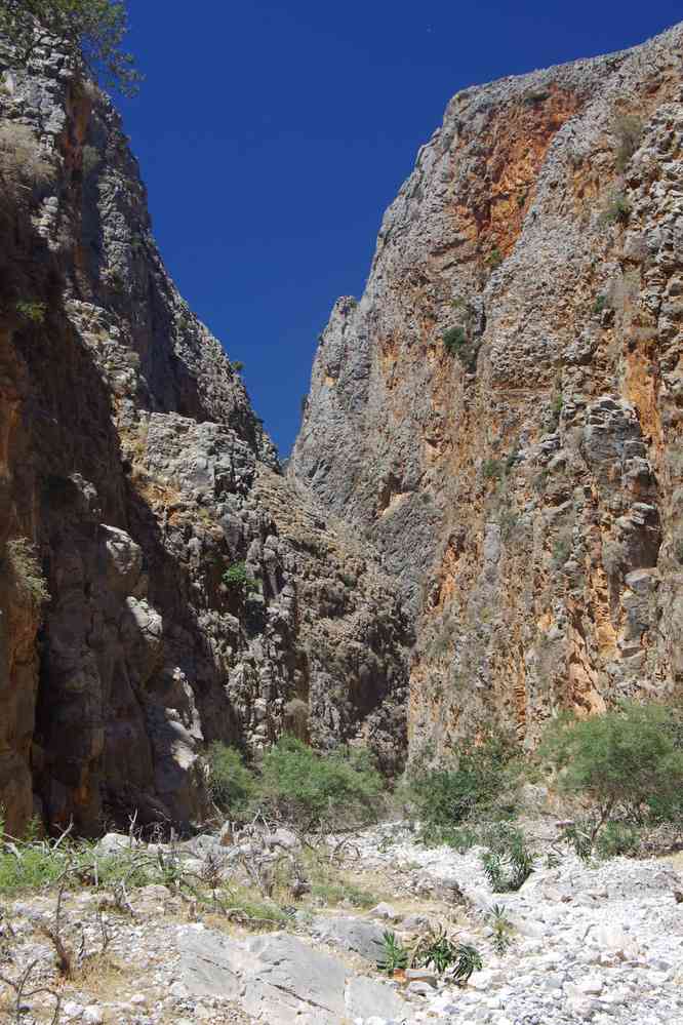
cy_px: 512
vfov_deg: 31.4
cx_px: 342
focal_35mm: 64
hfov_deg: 21.2
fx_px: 1821
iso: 200
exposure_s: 1/80
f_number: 11
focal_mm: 42.5
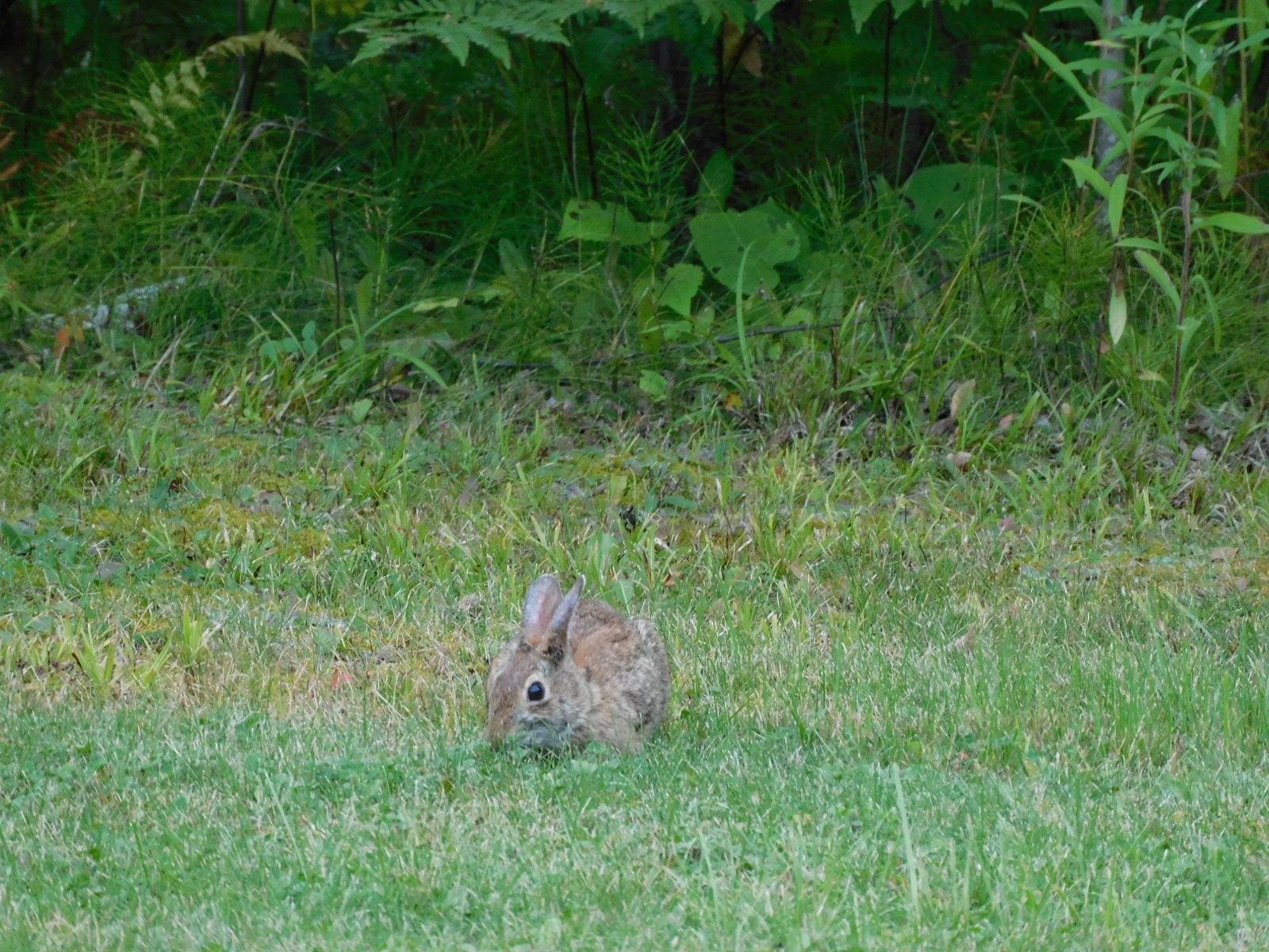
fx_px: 20163
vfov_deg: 2.7
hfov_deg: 3.6
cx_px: 634
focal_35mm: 550
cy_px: 476
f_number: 5.6
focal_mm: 98.5
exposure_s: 1/250
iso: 400
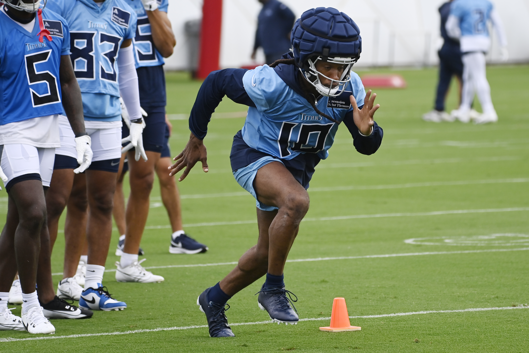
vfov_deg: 5.5
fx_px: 3673
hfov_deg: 8.2
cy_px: 176
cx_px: 264
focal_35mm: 250
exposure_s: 1/2000
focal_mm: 250
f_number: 5.6
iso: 800
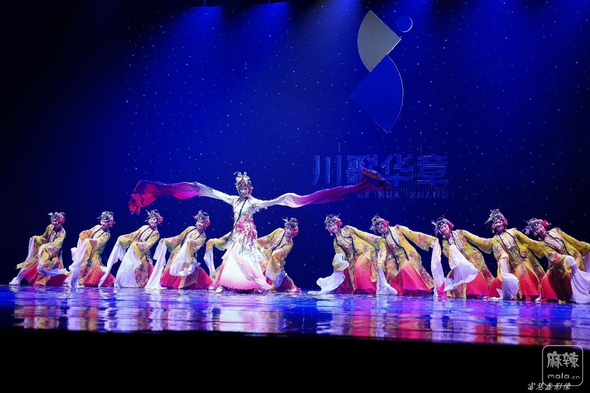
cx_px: 295
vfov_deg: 21.6
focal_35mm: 63
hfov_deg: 31.9
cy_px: 196
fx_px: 1032
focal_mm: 63
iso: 1250
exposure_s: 1/160
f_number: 4.5
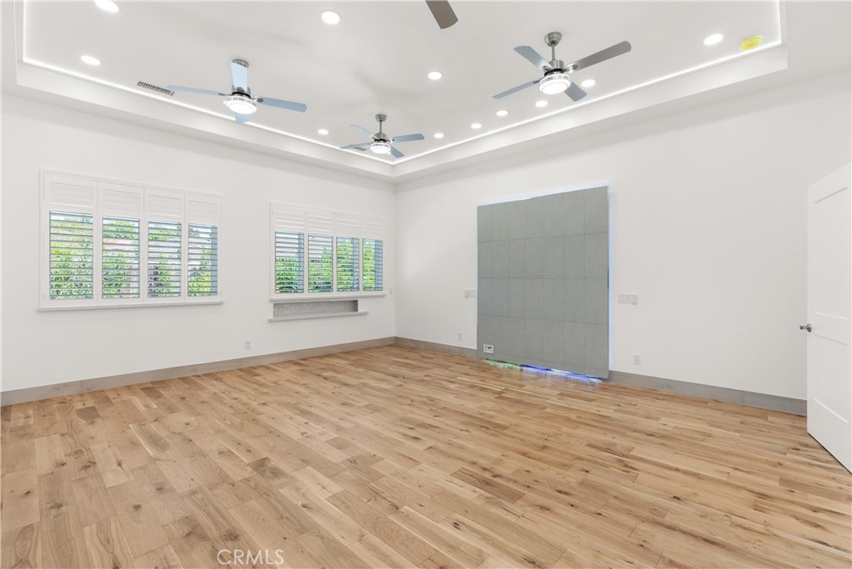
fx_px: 379
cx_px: 426
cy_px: 284
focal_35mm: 16
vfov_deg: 73.8
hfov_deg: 96.7
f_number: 9
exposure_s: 1/30
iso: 640
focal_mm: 16
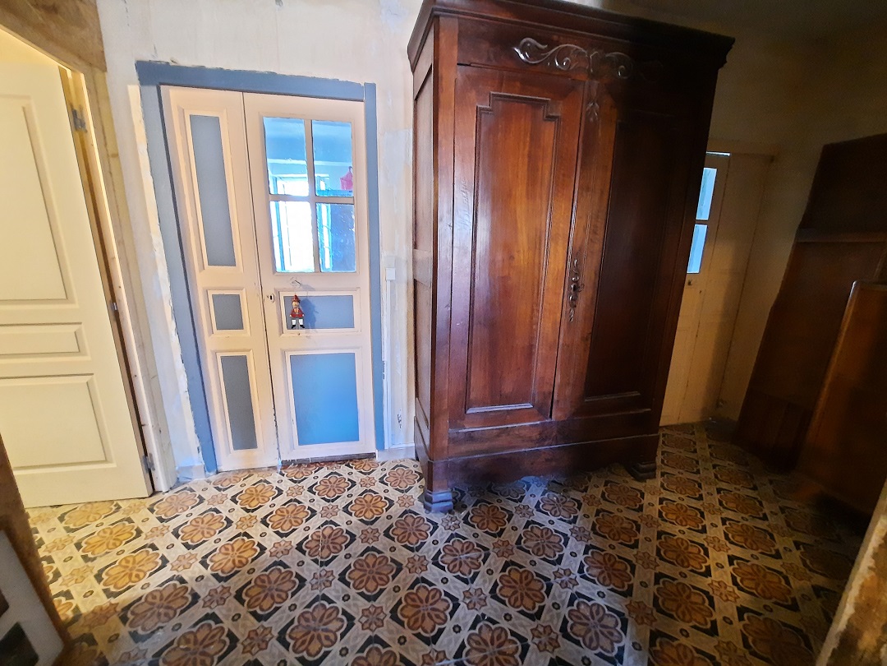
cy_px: 333
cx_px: 444
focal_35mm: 13
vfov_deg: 89.9
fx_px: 333
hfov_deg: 106.2
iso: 800
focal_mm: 1.74
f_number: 2.2
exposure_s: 1/13
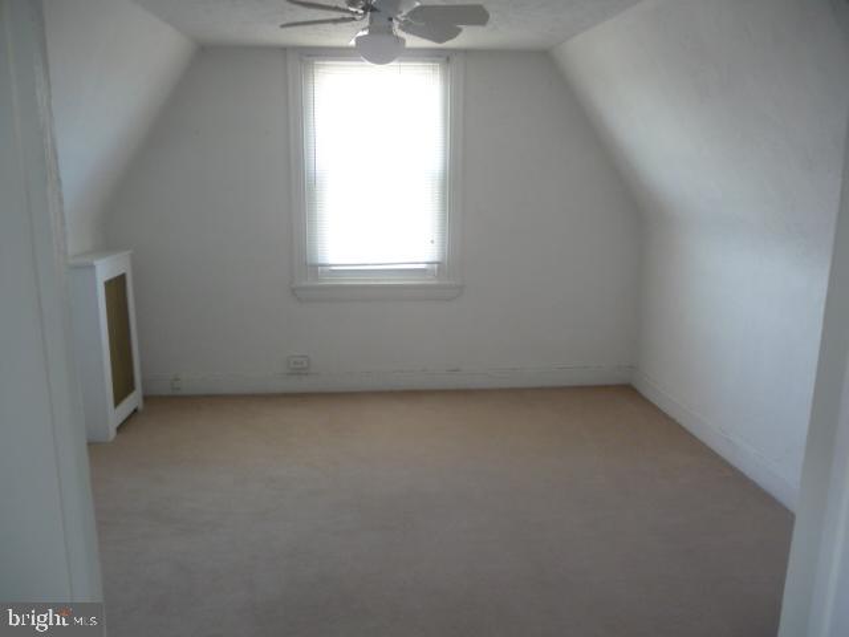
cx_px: 424
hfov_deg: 63.4
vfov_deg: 49.7
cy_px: 318
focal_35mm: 28
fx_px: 687
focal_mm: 4.7
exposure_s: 1/30
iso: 200
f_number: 3.3
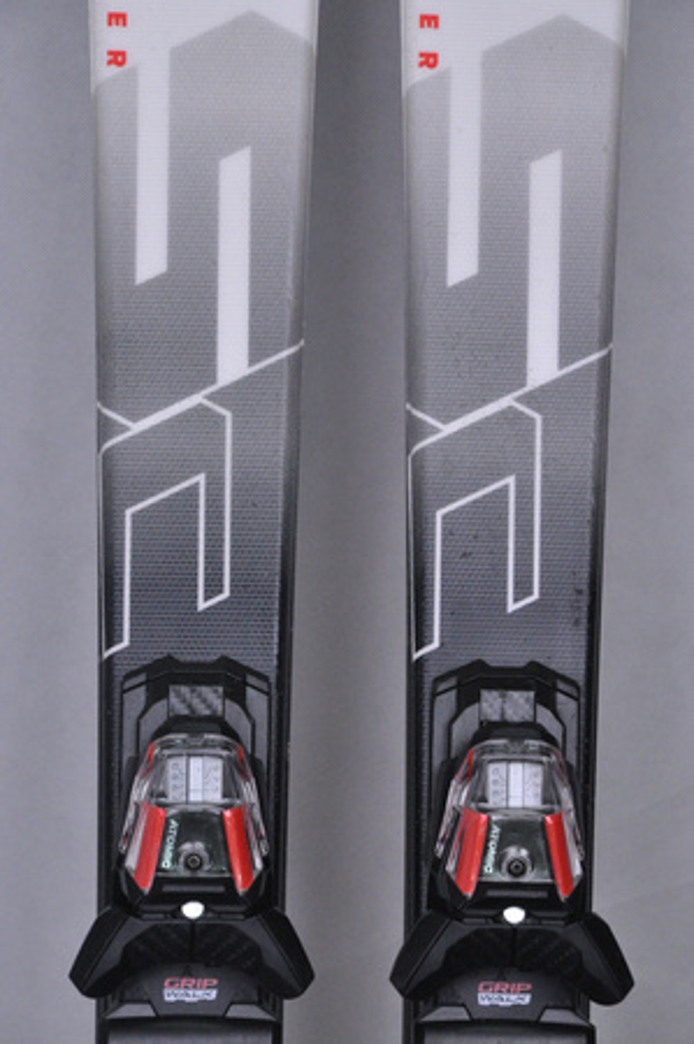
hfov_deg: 8.7
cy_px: 522
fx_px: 4565
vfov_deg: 13.1
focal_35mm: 158
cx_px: 347
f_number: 9.5
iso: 3200
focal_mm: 105
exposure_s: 1/125
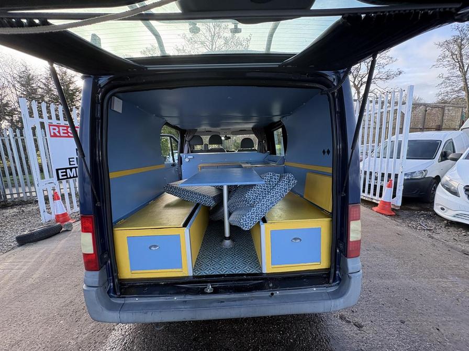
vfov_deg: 85.7
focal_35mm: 14
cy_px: 176
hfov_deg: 102.1
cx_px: 234
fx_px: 190
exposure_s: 1/136
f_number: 2.2
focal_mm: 2.22
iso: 80
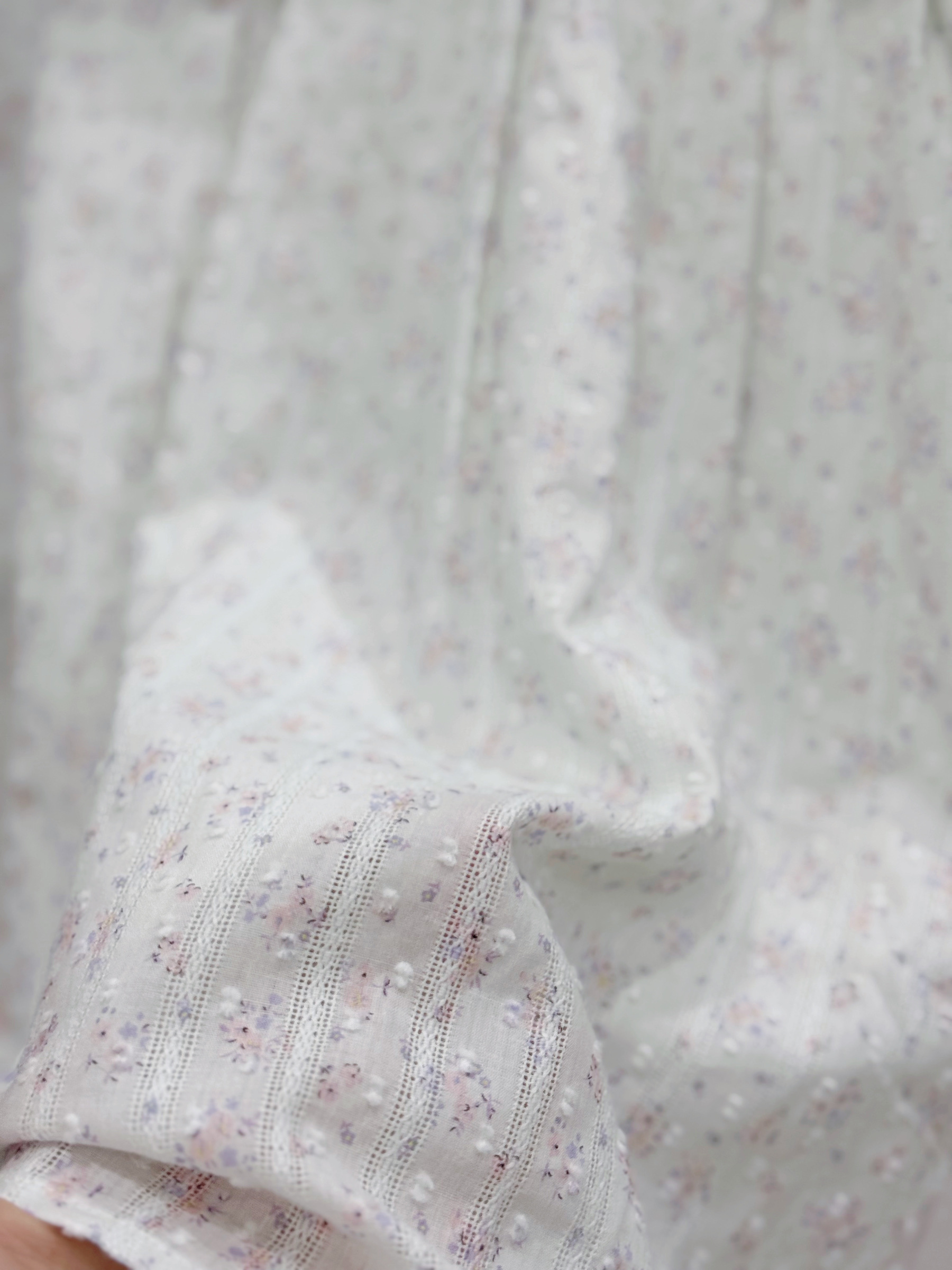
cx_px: 476
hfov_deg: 30.3
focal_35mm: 48
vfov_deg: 39.7
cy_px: 635
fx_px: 1760
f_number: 1.78
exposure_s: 1/50
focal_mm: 6.76
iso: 50
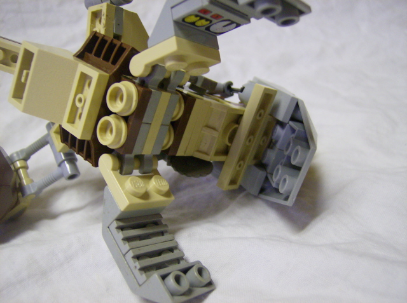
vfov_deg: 39.5
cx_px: 204
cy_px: 152
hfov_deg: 51.5
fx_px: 422
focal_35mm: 36
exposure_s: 1/16.7
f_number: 2.8
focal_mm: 6
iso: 200
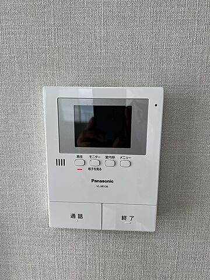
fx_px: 210
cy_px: 140
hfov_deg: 53.1
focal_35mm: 26
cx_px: 105
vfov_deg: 67.3
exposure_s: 1/300
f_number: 1.5
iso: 64
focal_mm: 5.7
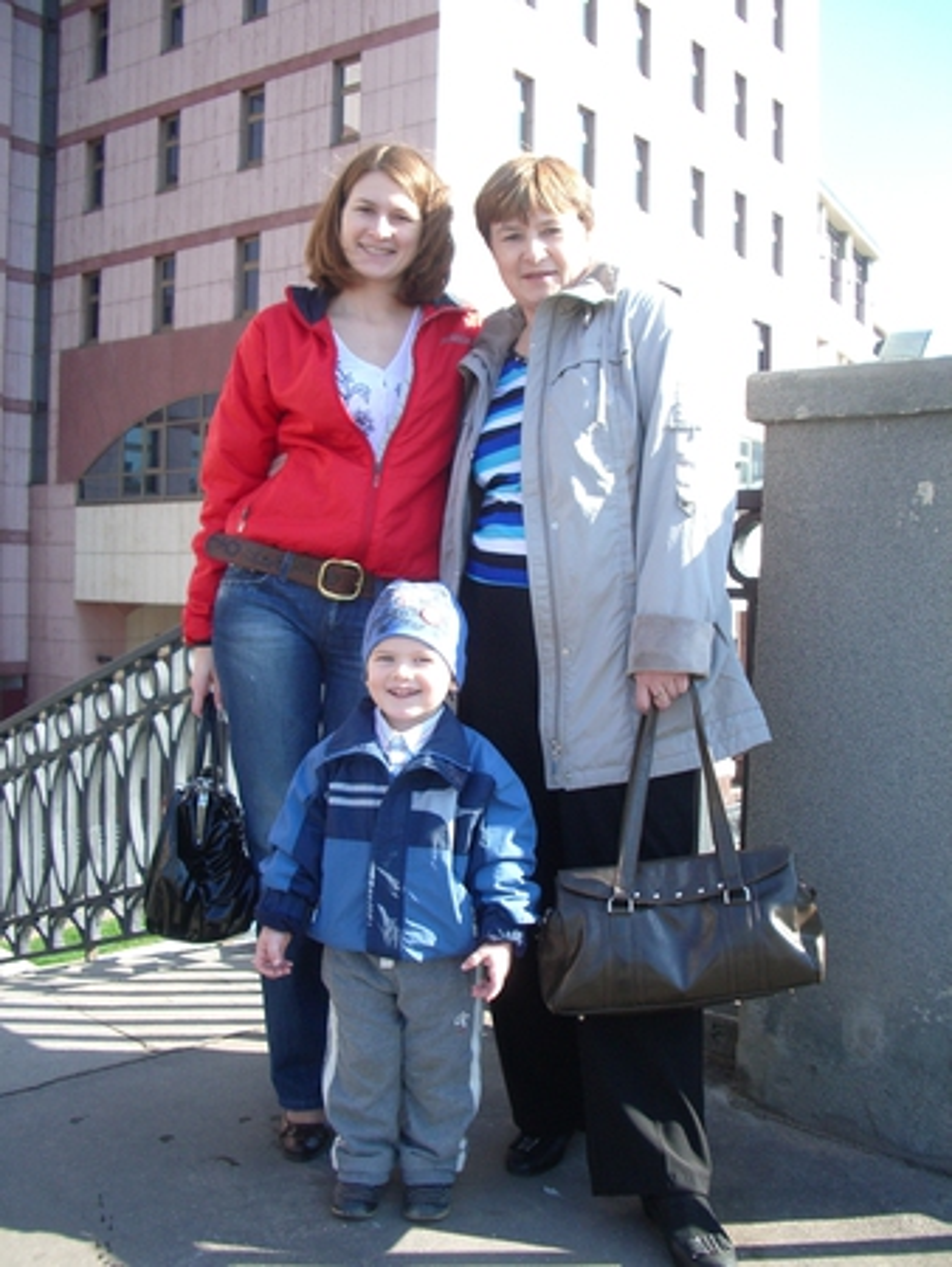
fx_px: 1282
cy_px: 634
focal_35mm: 35
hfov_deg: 40.7
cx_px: 476
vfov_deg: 52.6
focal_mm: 5.8
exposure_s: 1/250
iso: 80
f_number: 2.6
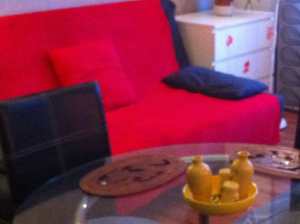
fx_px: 701
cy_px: 125
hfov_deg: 23.6
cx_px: 257
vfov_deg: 18.2
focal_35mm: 81
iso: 800
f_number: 2.8
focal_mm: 3.85
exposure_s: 1/15
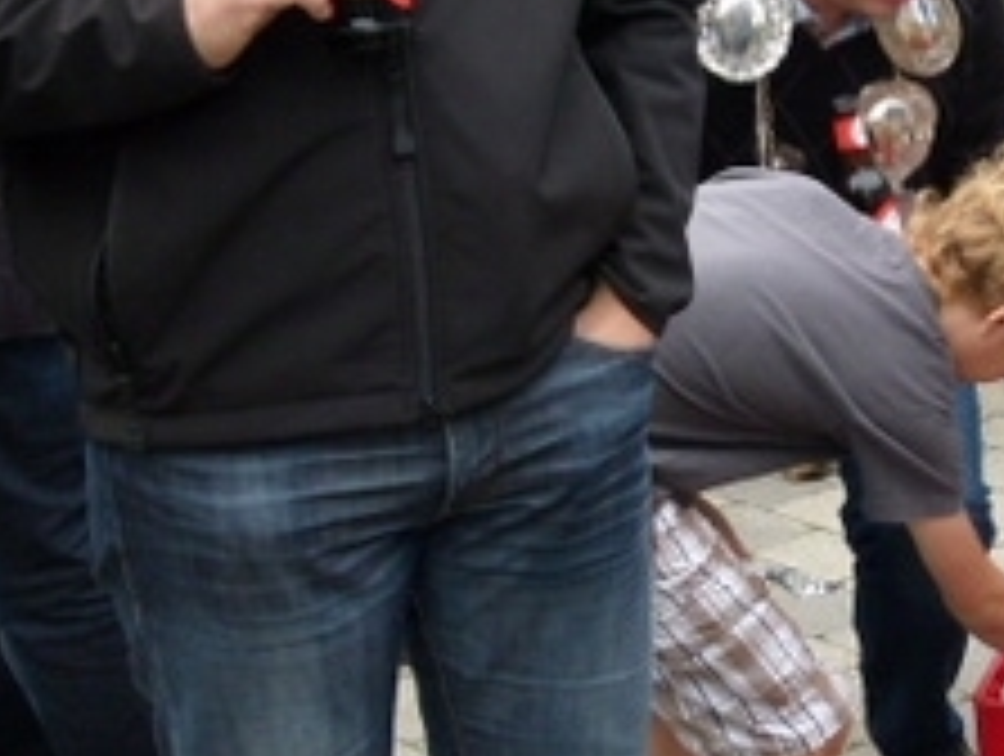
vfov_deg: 15.8
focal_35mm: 94
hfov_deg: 19.7
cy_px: 320
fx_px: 2731
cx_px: 1166
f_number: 4
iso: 100
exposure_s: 1/160
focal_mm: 6.3
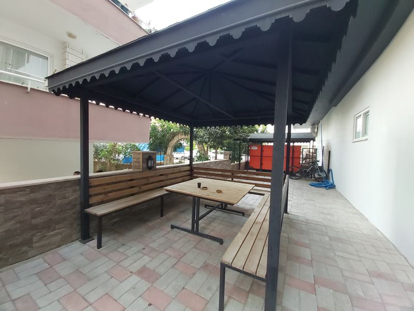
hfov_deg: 110.5
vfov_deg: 94.5
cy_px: 156
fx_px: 144
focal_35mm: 12
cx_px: 207
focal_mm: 1.42
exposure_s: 1/50
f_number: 2.2
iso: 160
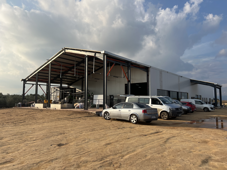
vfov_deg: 53.1
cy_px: 85
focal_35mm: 26
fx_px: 170
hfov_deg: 67.3
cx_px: 114
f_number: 1.5
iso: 50
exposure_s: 1/3704
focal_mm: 5.7
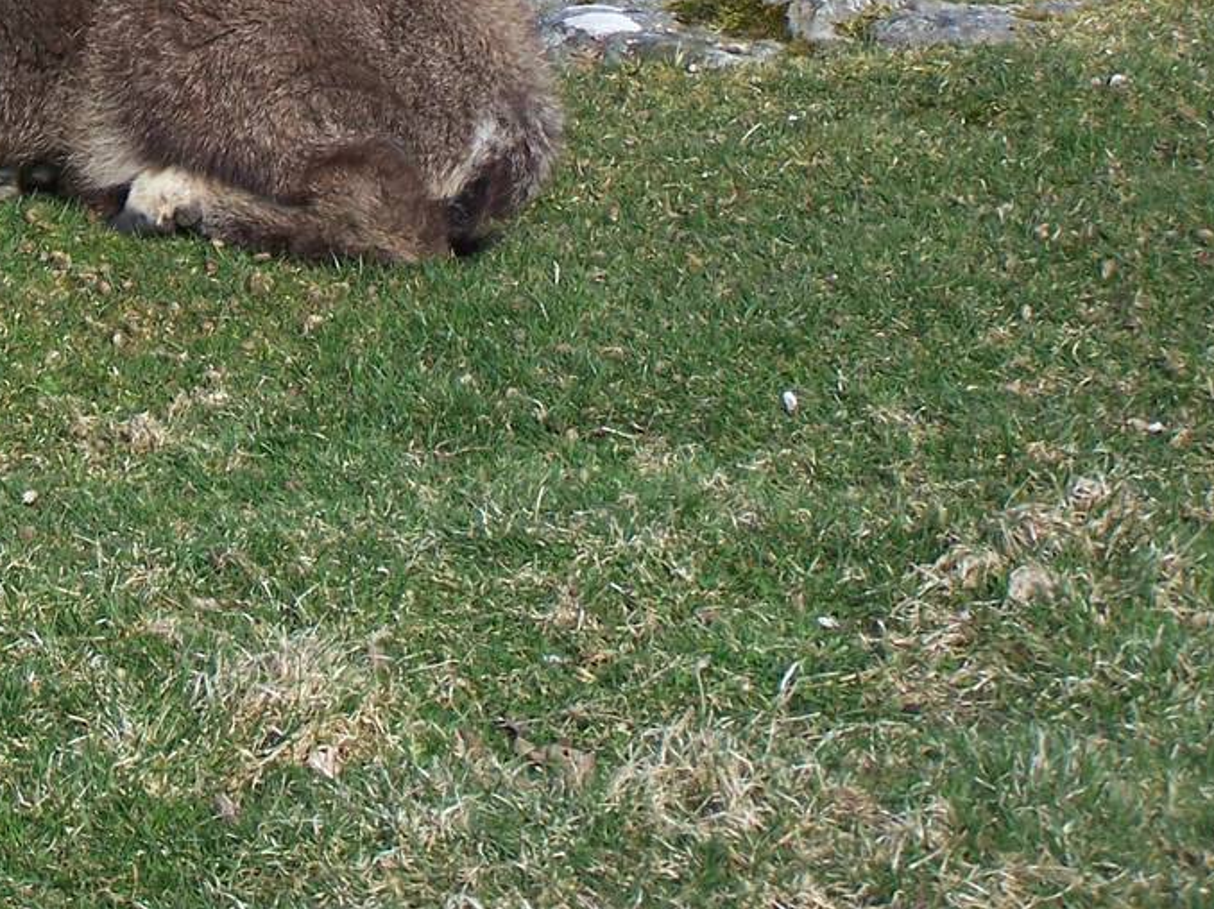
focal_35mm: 177
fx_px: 6205
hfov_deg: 11.0
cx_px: -82
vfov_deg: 8.3
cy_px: -106
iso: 64
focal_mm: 12.4
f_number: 3.2
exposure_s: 1/500
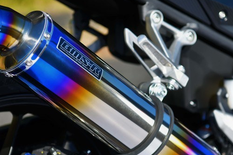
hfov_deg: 18.3
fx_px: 725
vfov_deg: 12.2
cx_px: 116
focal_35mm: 112
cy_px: 97
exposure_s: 1/1000
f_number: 4
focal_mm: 70
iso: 100
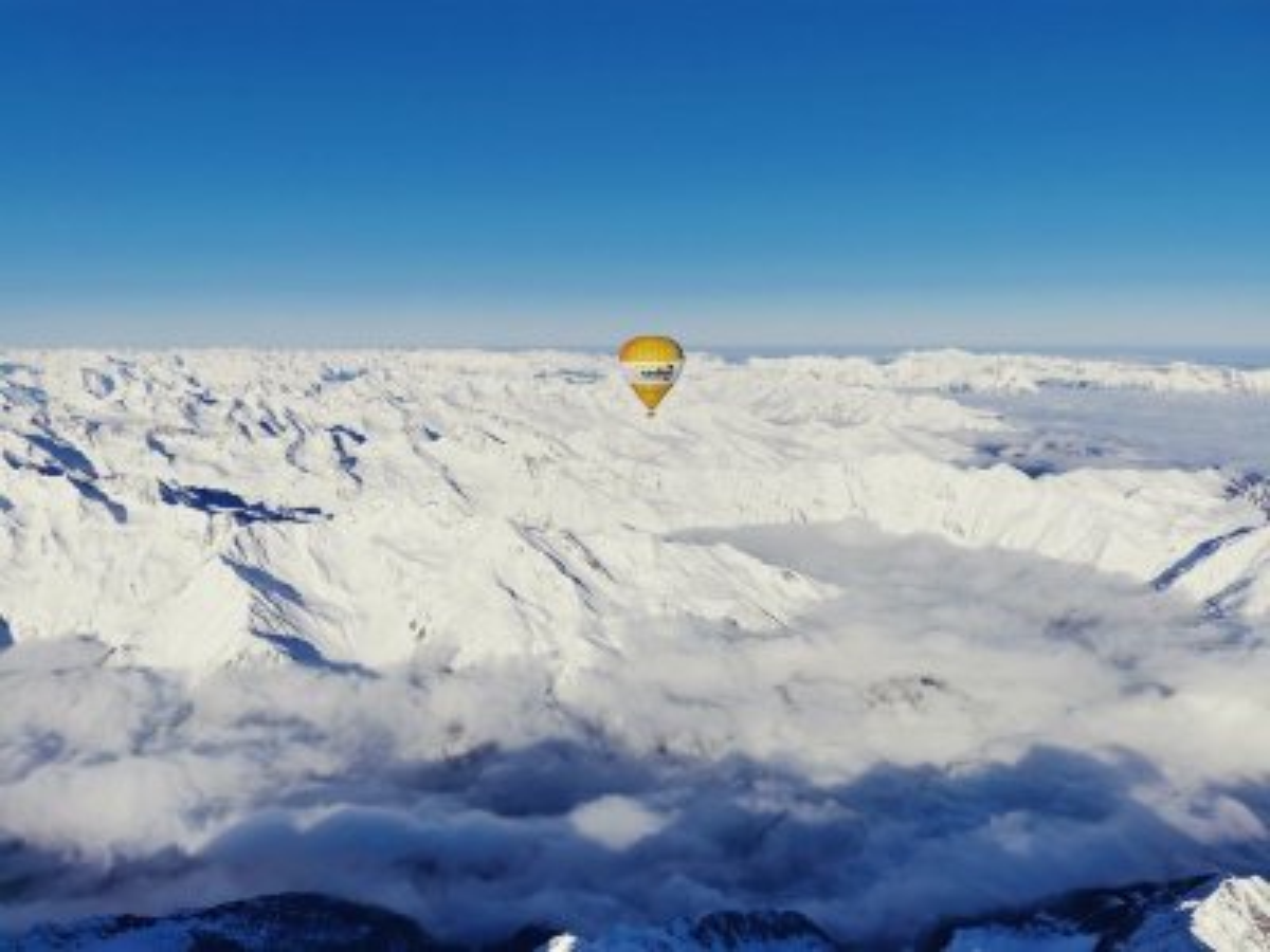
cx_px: 635
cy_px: 476
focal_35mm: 27
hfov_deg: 65.3
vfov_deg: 51.4
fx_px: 991
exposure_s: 1/13889
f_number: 1.6
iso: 50
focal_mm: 5.56
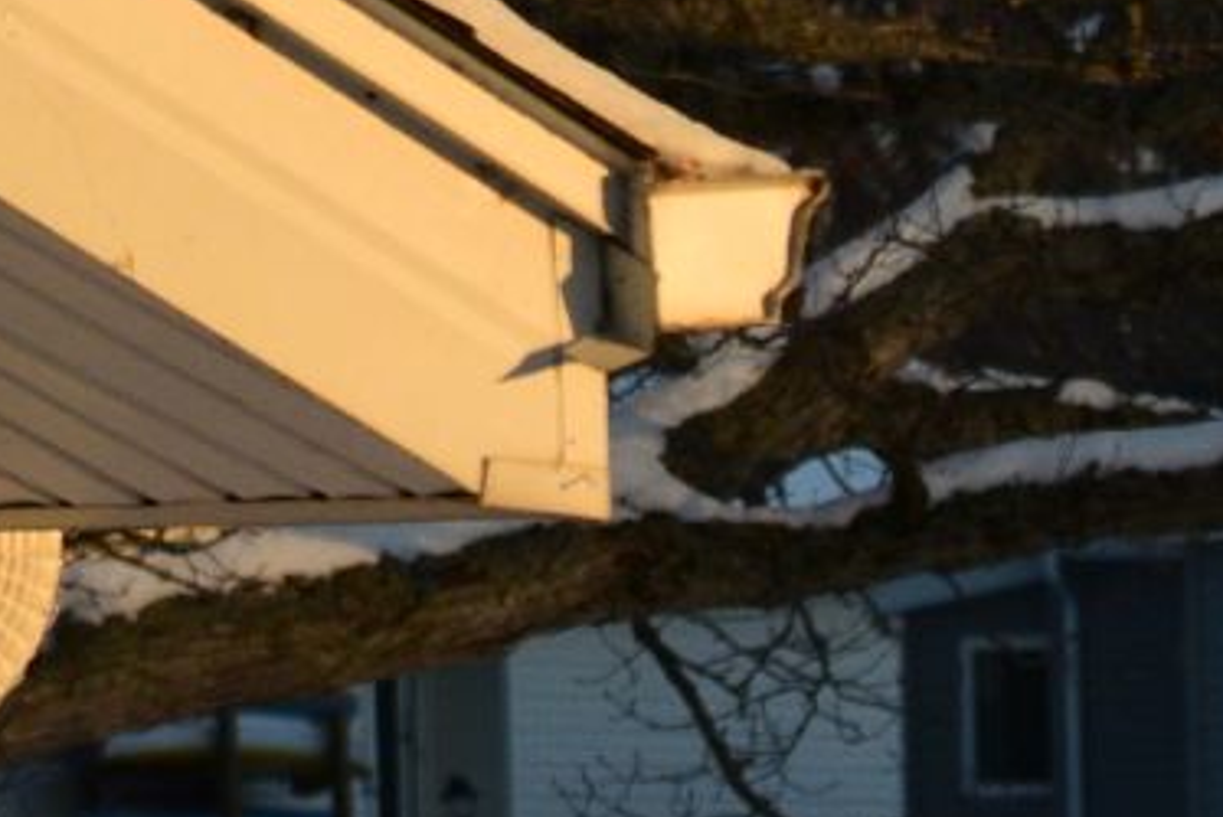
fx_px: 22336
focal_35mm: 657
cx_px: 2178
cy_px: 2025
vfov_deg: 2.1
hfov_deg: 3.1
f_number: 7.1
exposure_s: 1/800
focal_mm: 120
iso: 800
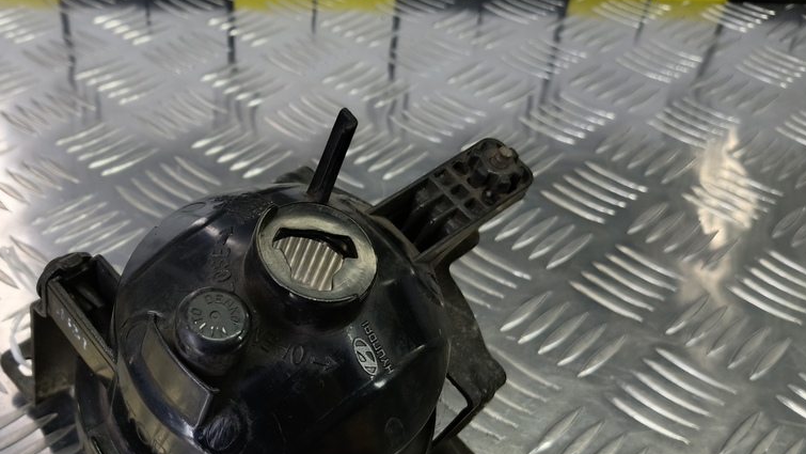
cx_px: 290
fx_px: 727
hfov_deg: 57.1
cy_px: 363
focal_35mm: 34
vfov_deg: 33.7
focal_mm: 4.11
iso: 107
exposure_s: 1/33.3
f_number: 1.6
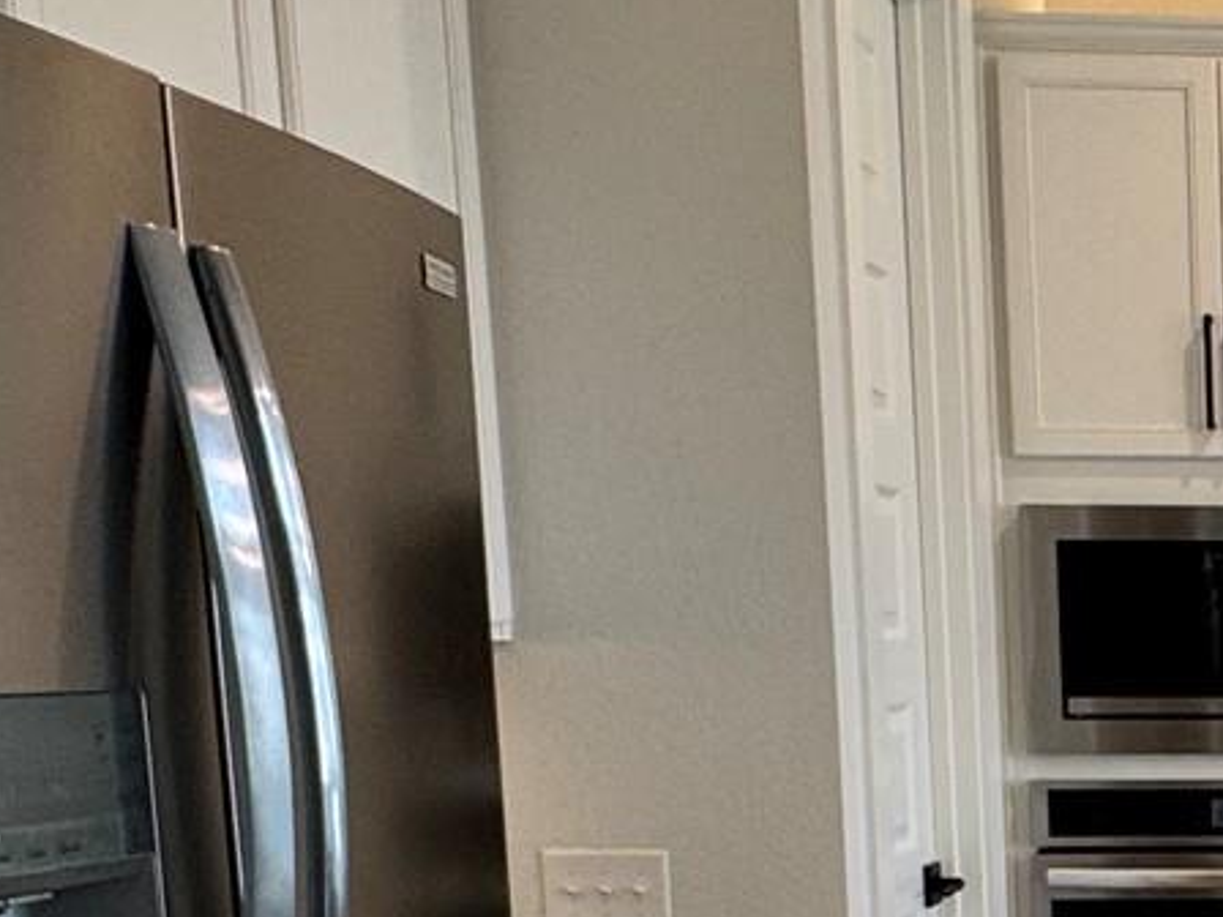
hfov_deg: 25.0
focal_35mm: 64
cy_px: 939
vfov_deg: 22.0
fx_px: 2261
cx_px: 1703
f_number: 2.2
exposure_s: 1/120
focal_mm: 2.22
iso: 125
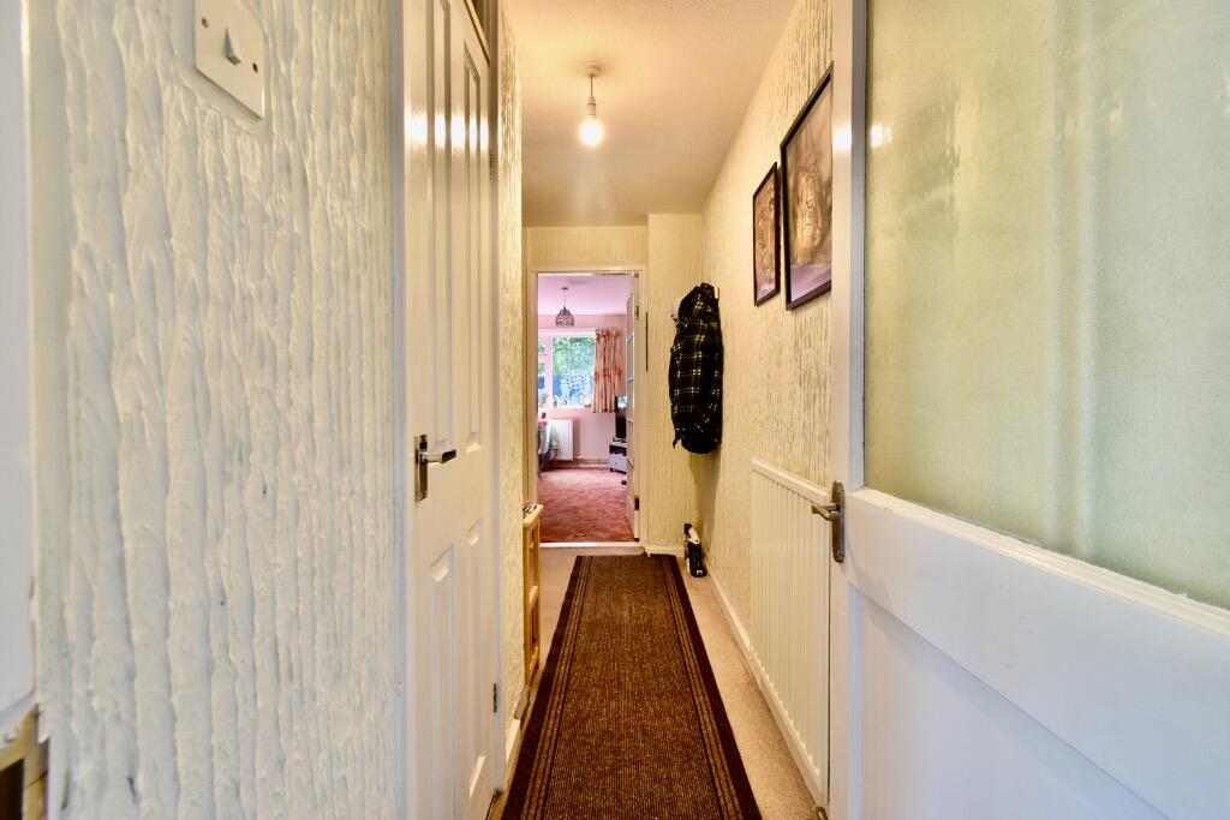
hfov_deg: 100.4
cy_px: 410
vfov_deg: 77.3
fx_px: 513
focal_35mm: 15
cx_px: 615
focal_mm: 10
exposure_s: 1/8
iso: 200
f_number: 7.1
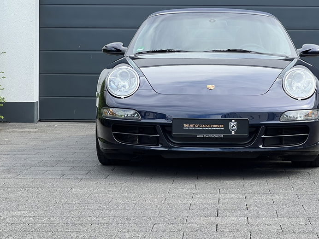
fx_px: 1051
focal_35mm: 114
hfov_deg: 17.2
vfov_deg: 13.0
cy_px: 74
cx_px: 195
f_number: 2.8
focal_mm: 9
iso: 32
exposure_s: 1/268
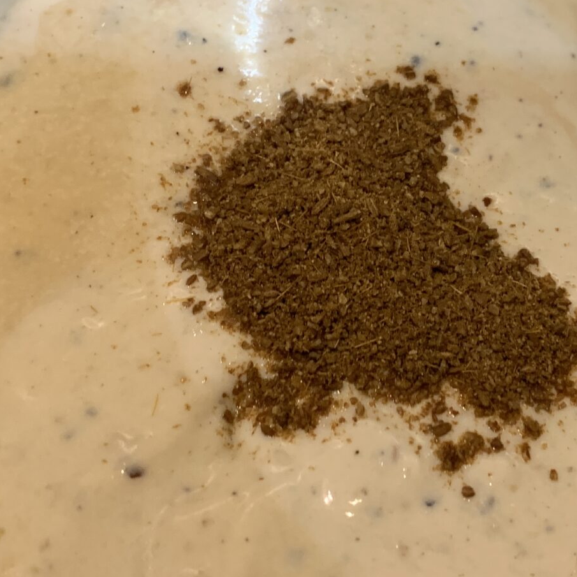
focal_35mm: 65
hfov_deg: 26.4
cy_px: 179
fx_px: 1226
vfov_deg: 26.3
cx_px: 376
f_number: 1.8
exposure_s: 1/50
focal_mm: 4.25
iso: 125
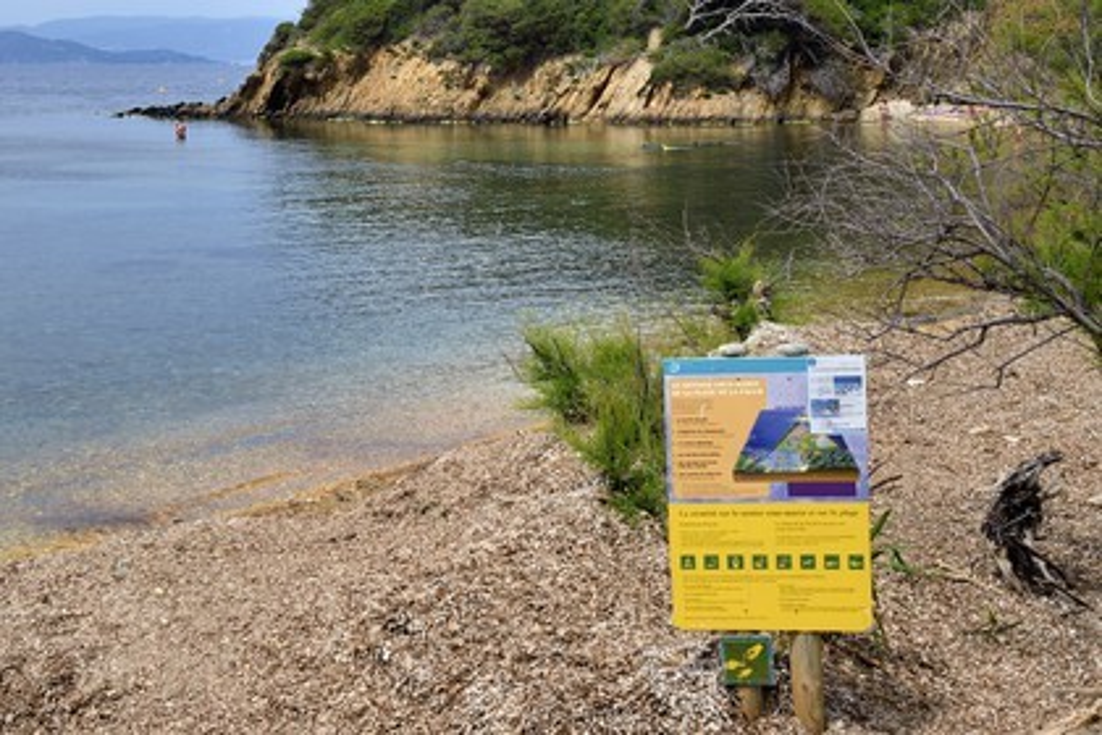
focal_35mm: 46
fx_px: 1408
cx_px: 551
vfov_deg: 29.2
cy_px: 368
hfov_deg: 42.7
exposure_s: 1/320
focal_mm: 46
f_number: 11
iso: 200
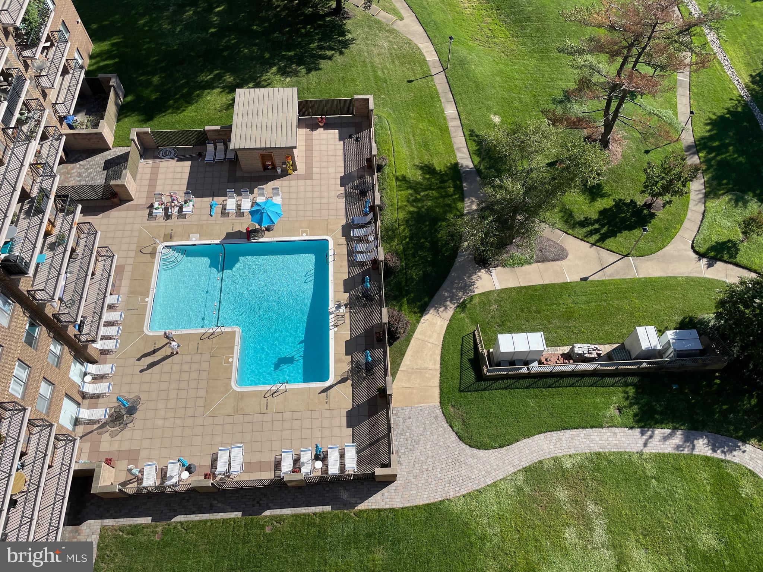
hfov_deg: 67.3
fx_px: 573
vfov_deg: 53.1
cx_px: 382
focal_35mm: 26
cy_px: 286
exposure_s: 1/2618
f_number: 1.6
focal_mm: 4.2
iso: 32
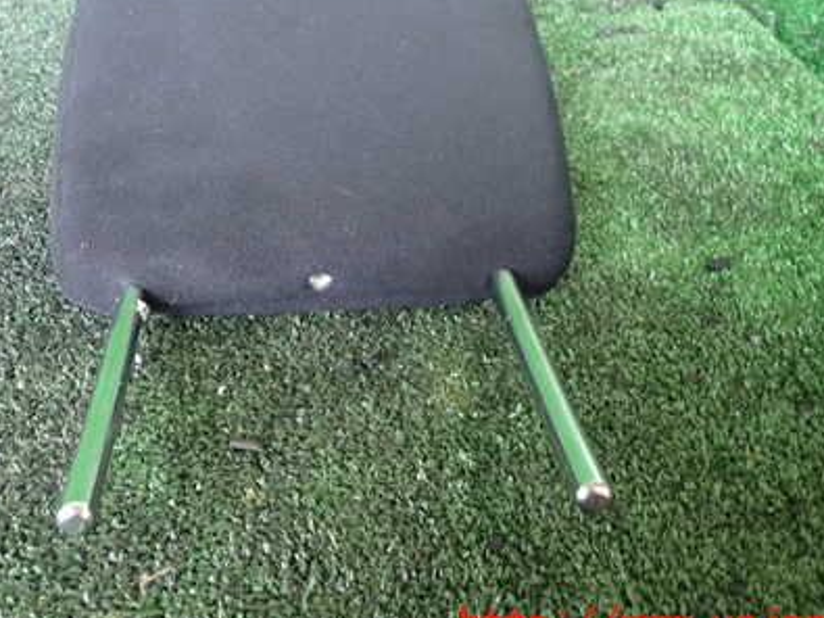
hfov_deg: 48.5
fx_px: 904
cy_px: 184
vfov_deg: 37.1
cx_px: 305
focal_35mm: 38
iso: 320
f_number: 2
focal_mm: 4.5
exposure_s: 1/30
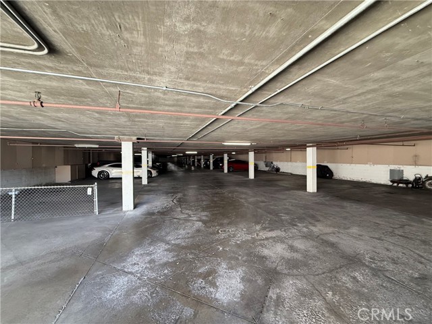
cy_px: 162
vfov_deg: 85.7
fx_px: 175
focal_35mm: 14
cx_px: 216
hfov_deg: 102.1
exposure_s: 1/60
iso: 320
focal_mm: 2.22
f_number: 2.2
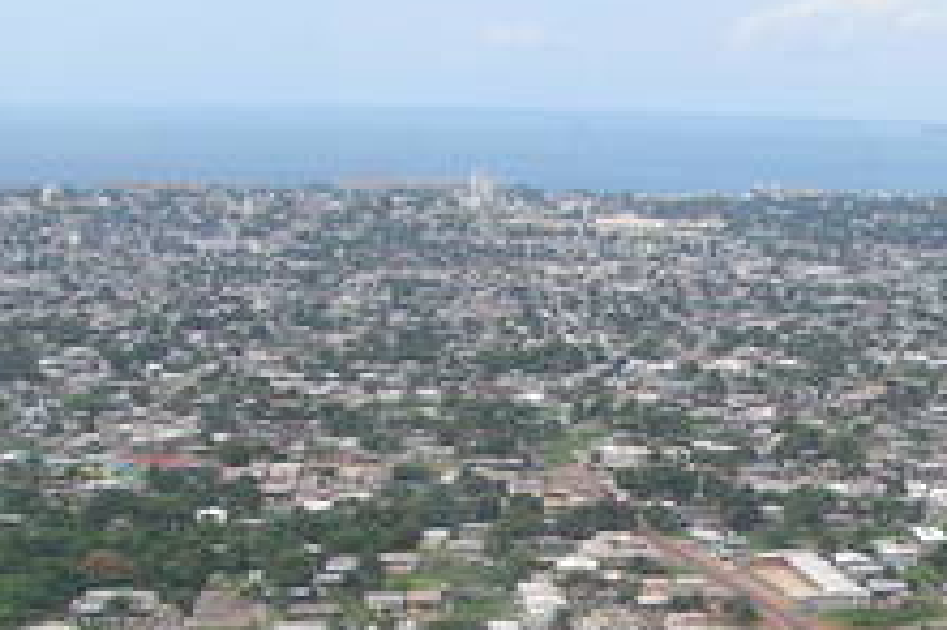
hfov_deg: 23.3
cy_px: 583
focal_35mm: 86
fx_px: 2261
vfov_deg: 15.7
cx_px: 750
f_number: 5.6
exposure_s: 1/250
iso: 50
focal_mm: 5.8
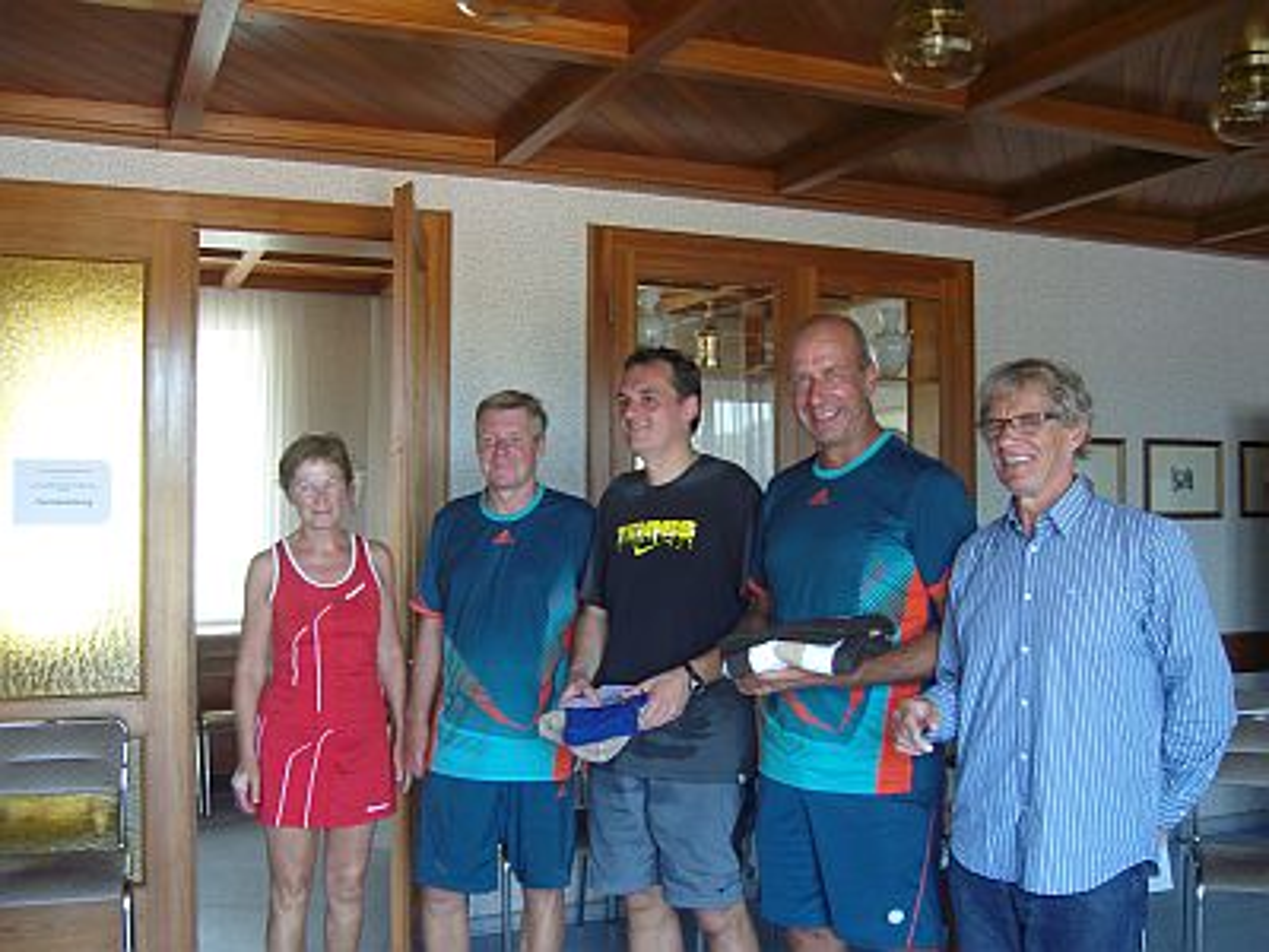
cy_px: 476
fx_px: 1246
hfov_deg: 54.0
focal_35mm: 34
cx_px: 634
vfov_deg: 41.8
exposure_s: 1/40
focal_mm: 7.3
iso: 160
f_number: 2.8
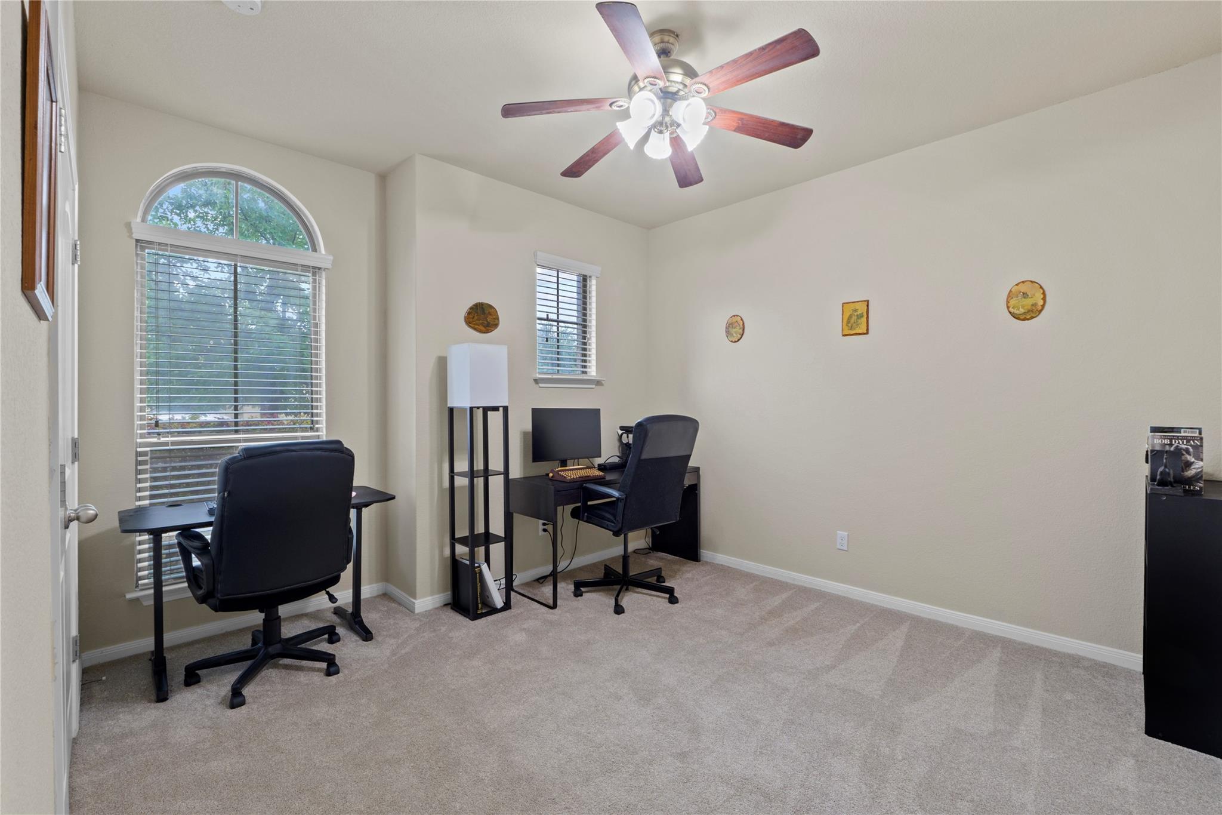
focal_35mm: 15
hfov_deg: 100.4
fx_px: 509
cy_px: 408
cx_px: 611
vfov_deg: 77.3
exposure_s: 2.5
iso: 250
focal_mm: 10
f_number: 11
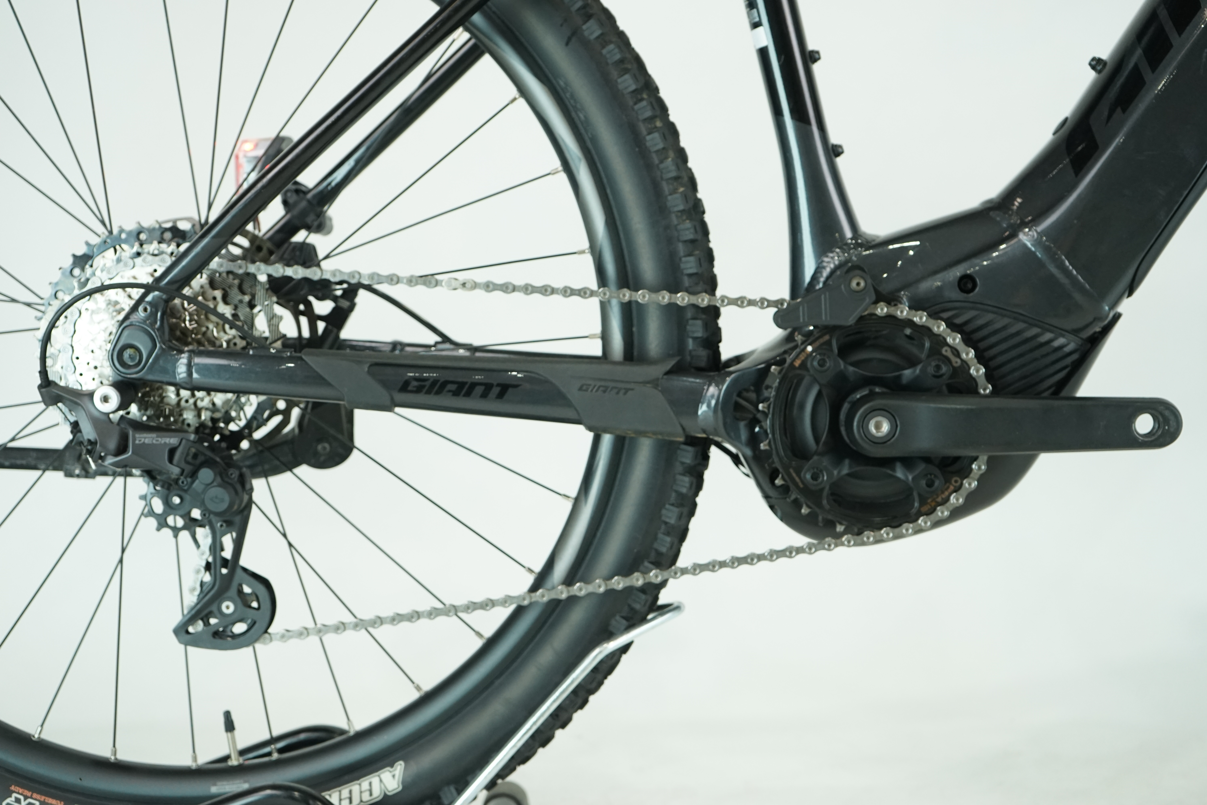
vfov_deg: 28.1
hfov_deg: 41.1
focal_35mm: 48
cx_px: 604
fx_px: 1609
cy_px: 402
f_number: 5.6
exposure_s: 1/200
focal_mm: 48
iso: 1600
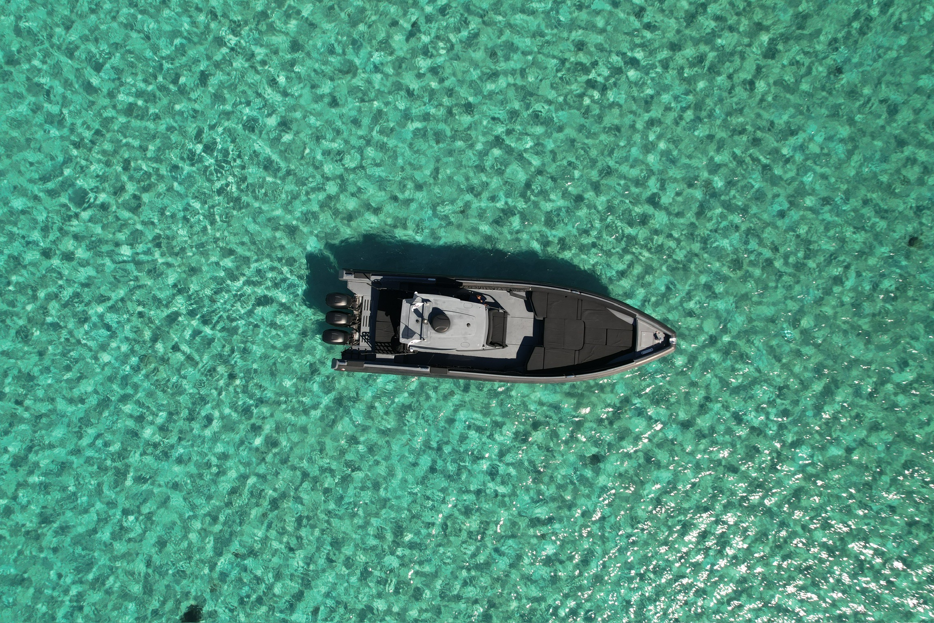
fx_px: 571
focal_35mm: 22
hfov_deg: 78.6
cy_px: 312
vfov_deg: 57.2
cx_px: 467
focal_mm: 8.38
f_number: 2.8
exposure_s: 1/40
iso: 100
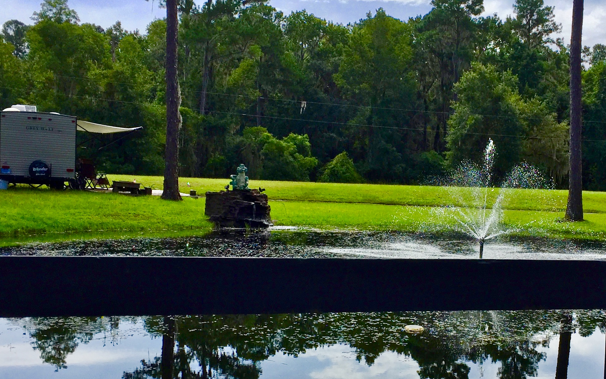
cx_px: 379
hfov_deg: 38.6
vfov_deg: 24.8
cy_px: 241
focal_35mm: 52
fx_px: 859
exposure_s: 1/2639
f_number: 2.2
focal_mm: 4.15
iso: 32
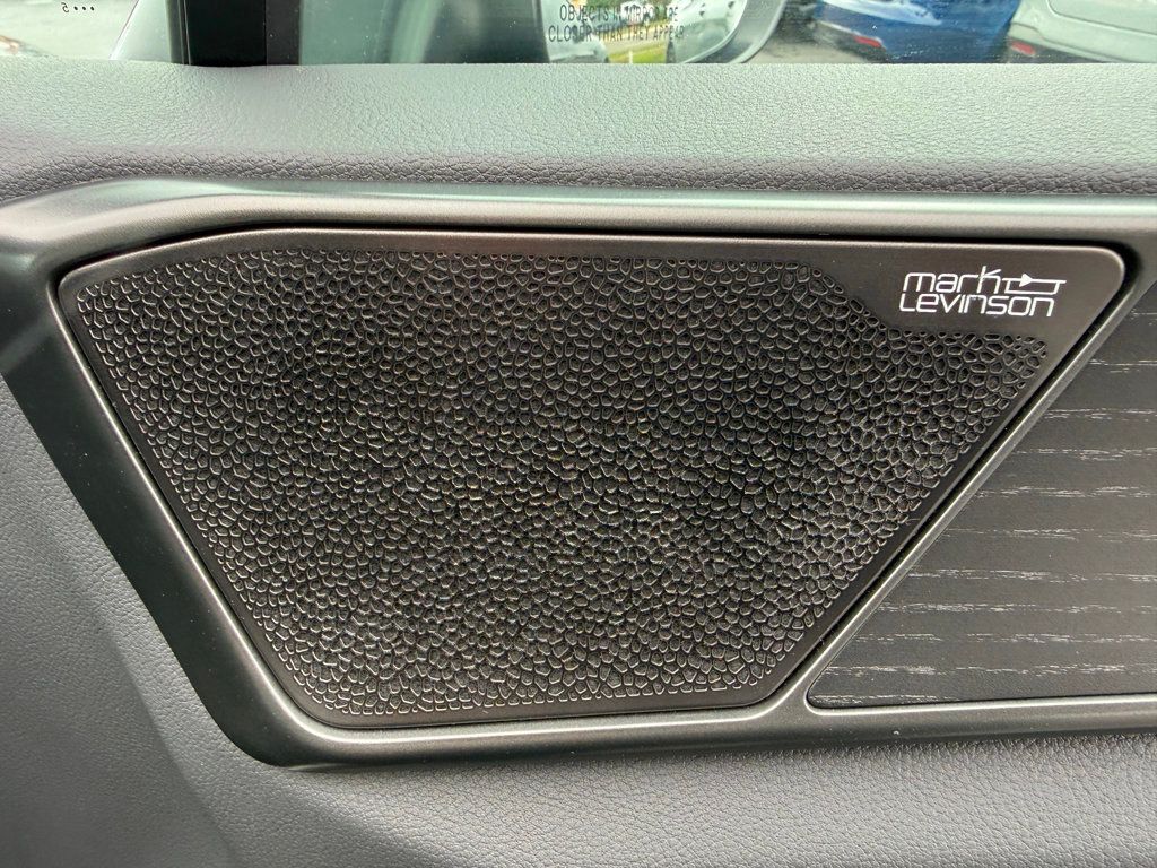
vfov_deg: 56.8
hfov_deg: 71.6
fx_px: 802
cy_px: 434
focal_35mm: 24
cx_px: 578
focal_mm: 2.22
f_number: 2.2
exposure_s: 1/99
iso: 64
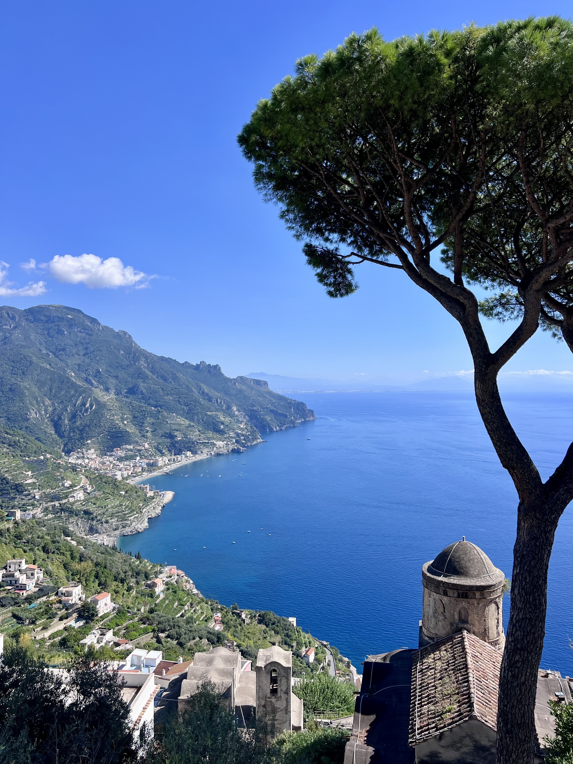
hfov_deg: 53.1
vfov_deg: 67.3
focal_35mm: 26
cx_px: 286
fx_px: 574
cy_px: 382
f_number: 1.5
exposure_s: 1/3968
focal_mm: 5.7
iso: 50
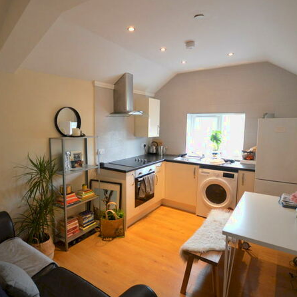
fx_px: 194
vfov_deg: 74.8
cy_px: 149
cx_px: 133
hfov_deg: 74.6
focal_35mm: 20
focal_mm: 10
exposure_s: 1/60
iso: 1600
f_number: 4
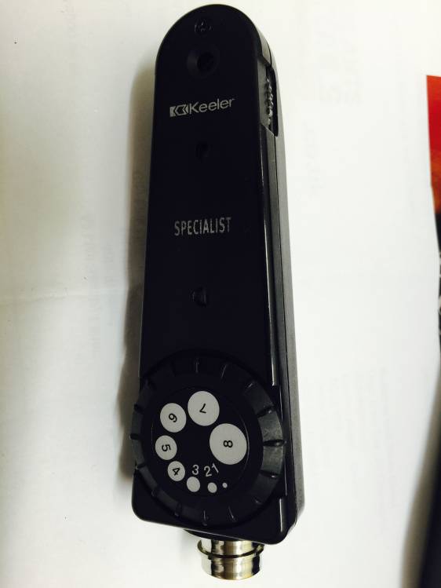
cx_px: 220
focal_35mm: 29
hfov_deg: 48.2
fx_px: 492
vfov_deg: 61.7
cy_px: 294
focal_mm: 4.15
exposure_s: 1/17
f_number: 2.2
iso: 40
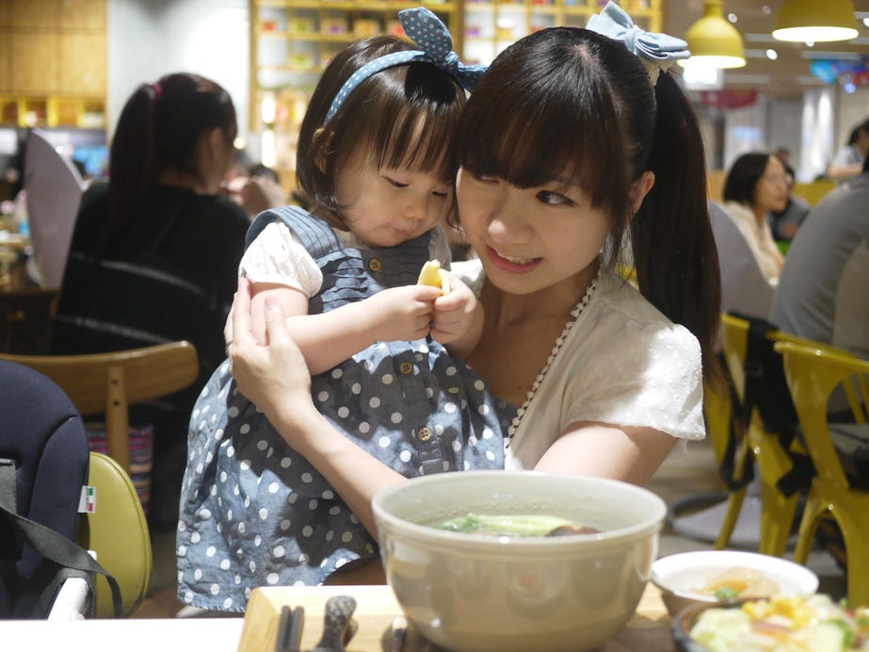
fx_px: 1305
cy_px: 285
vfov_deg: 28.0
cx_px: 467
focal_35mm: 52
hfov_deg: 36.8
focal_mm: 20
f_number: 1.7
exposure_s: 1/60
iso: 200
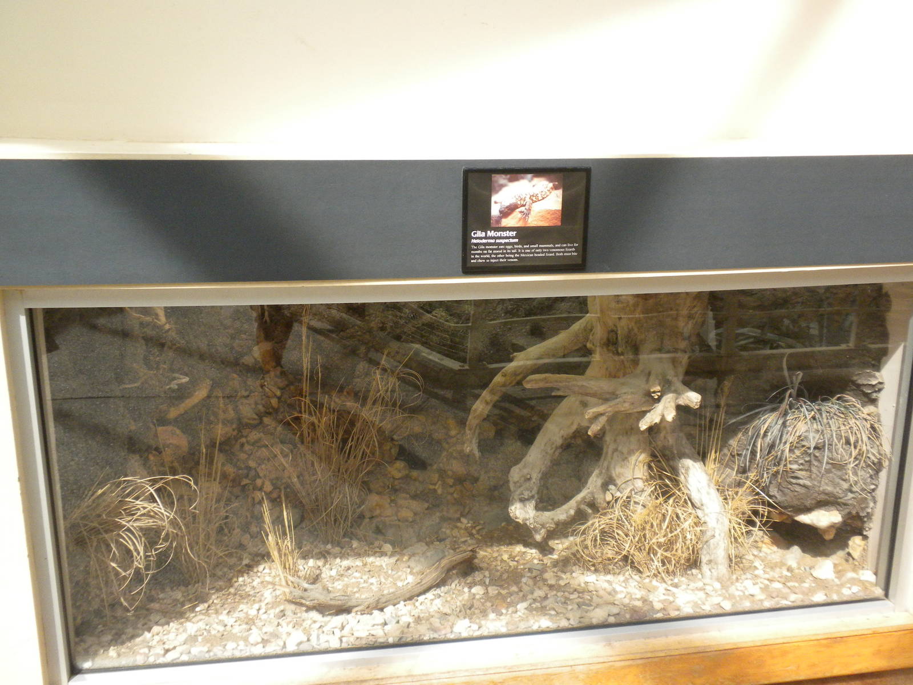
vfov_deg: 38.7
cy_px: 342
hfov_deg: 50.1
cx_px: 456
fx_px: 976
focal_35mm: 37
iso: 316
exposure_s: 1/510
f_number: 3.5
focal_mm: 6.6
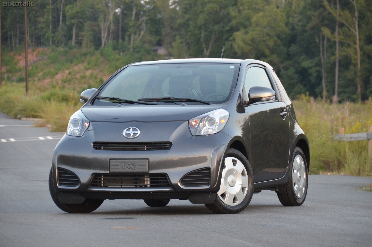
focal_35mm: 180
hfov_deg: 11.4
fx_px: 1856
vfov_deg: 7.6
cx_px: 186
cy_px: 124
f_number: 5.3
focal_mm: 120
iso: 1600
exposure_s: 1/100
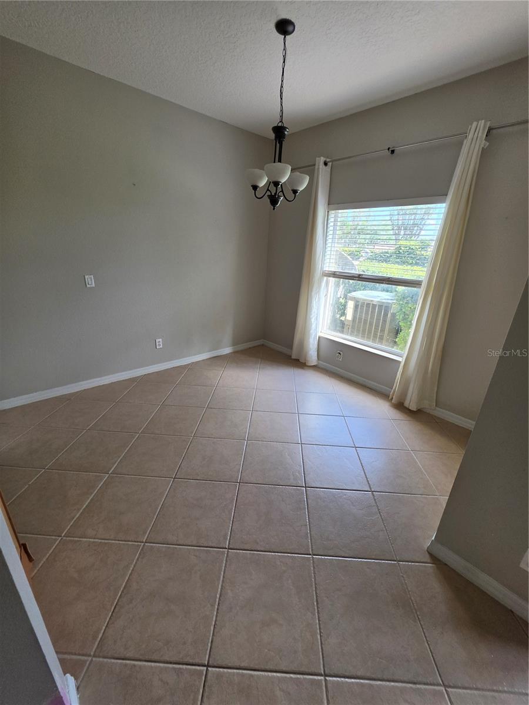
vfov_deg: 106.2
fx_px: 265
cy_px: 352
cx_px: 264
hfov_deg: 89.9
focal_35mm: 13
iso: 50
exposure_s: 1/120
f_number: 1.9
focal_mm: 2.2
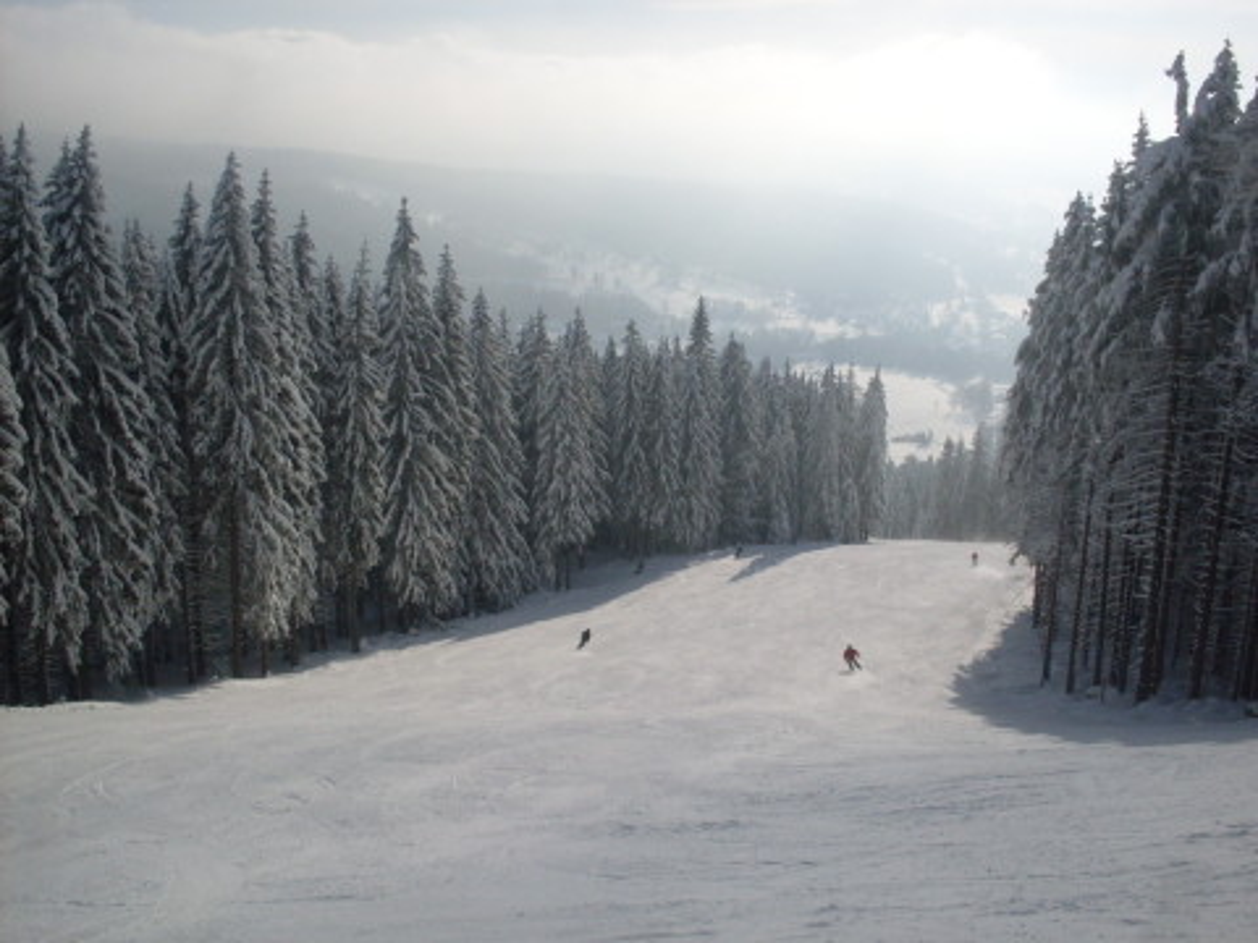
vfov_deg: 37.7
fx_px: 1381
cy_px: 472
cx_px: 629
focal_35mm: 38
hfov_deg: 49.0
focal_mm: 6.3
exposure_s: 1/750
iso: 80
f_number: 8.4
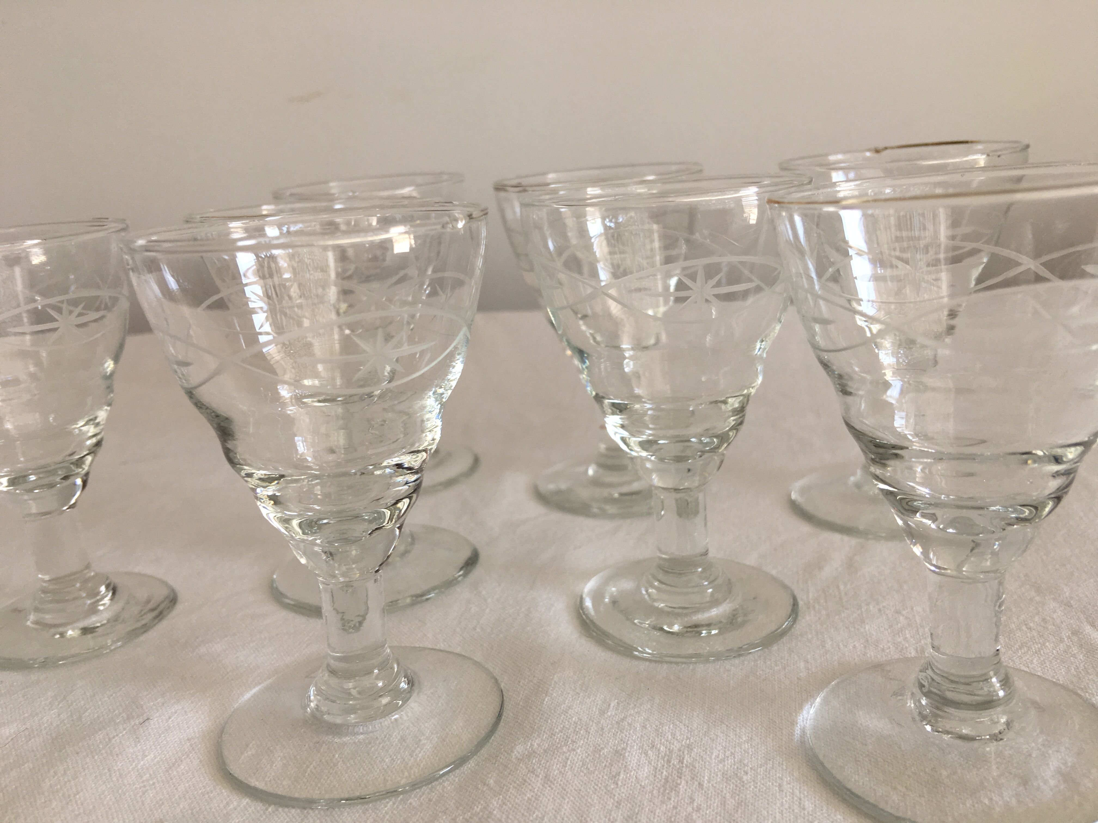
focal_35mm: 29
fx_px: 920
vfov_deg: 48.2
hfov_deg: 61.7
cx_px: 549
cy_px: 412
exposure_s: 1/50
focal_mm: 4.15
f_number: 2.2
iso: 25
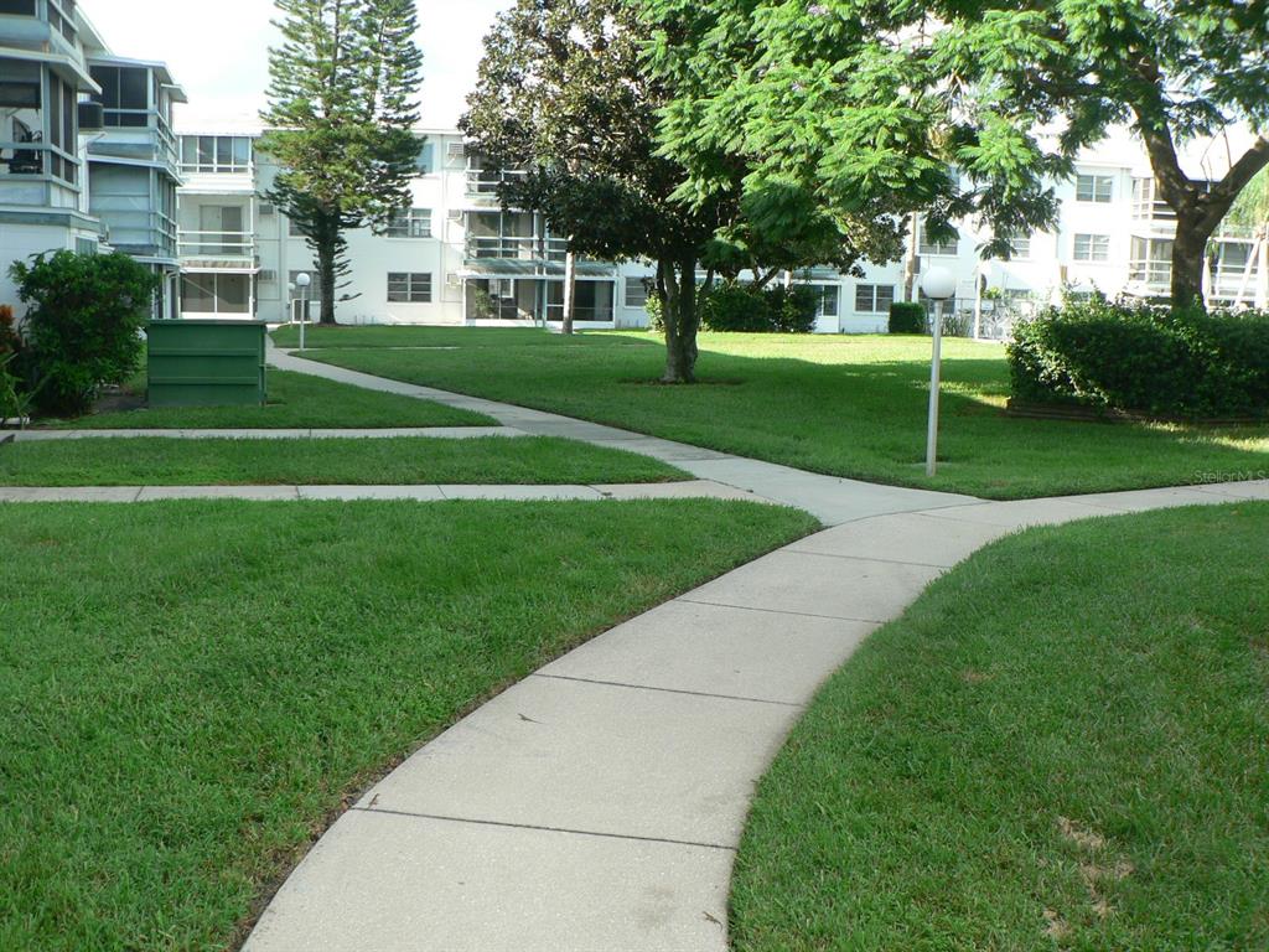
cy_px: 476
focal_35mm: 36
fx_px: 1320
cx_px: 634
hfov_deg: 51.4
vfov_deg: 39.7
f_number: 4
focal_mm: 6
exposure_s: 1/125
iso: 80
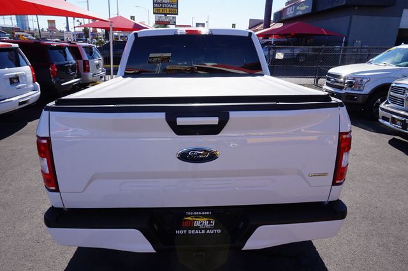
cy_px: 136
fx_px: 272
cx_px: 204
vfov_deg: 53.1
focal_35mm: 24
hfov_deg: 73.8
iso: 100
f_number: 13
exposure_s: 1/80
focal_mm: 16
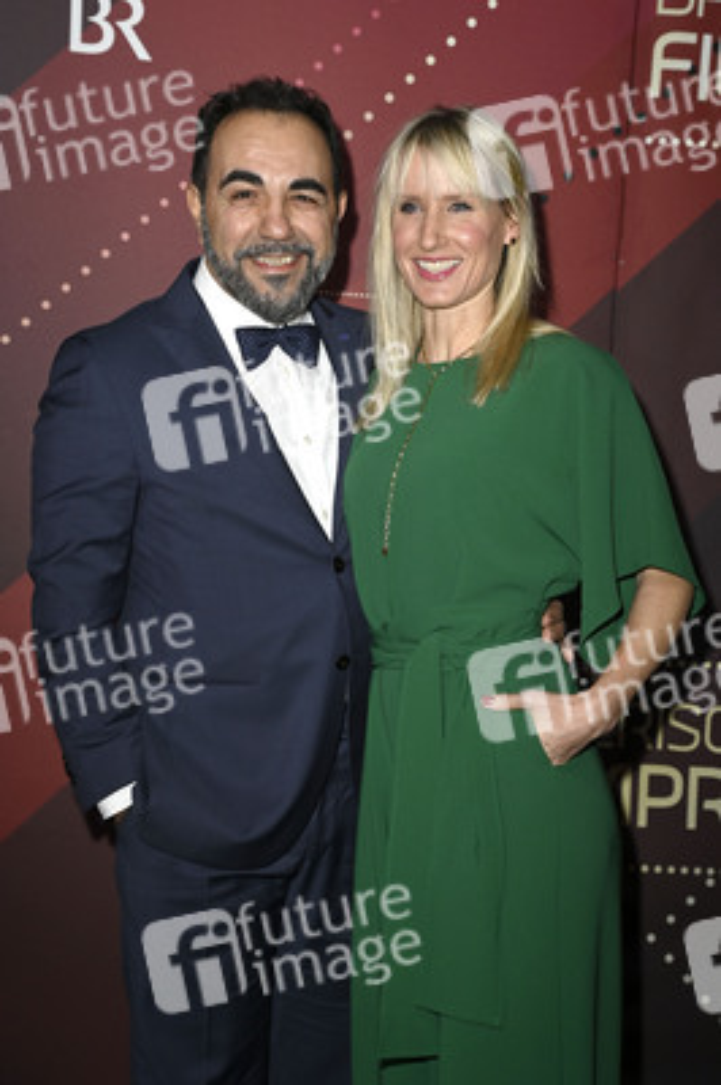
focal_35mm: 58
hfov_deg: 23.3
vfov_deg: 34.5
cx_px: 360
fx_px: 1745
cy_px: 542
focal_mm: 58
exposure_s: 1/250
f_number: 5.6
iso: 800
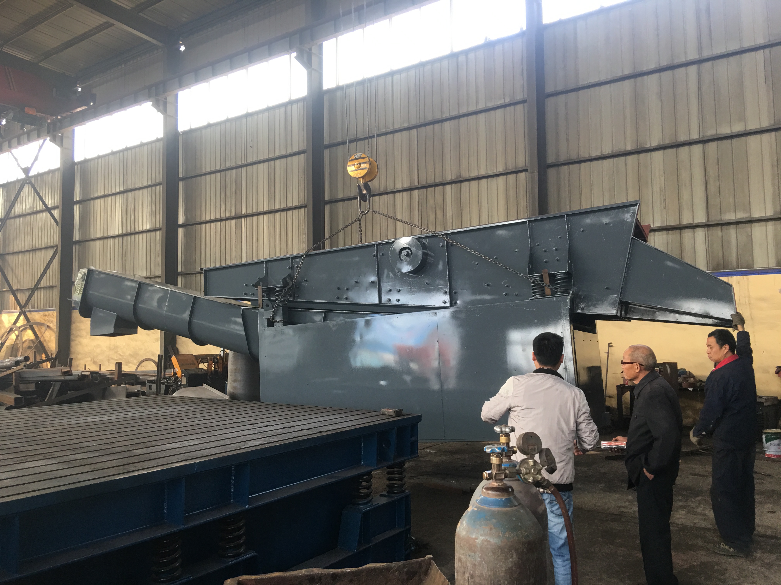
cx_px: 390
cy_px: 292
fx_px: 654
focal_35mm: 29
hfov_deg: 61.7
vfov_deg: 48.2
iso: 40
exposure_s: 1/33
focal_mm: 4.15
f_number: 2.2
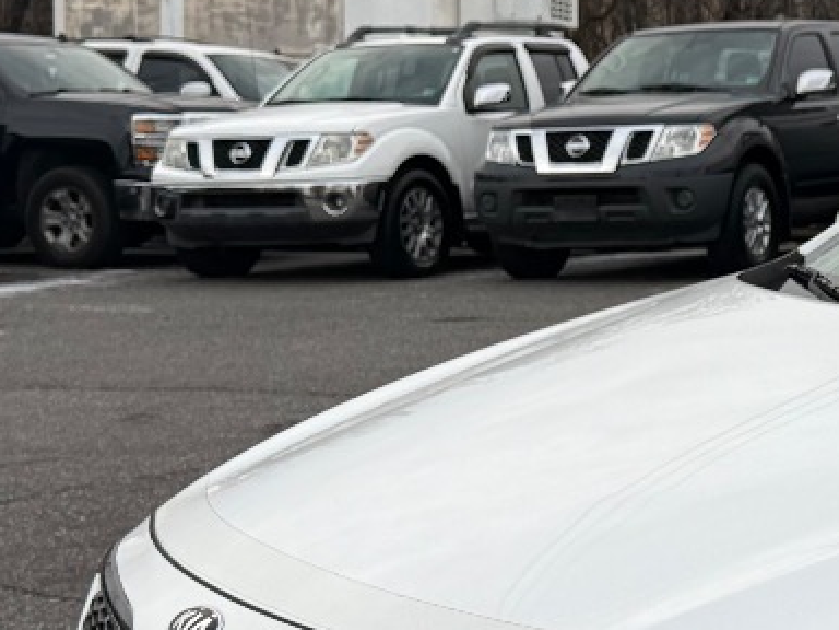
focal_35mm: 90
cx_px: 872
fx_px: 2181
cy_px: 378
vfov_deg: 16.4
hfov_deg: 20.9
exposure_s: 1/649
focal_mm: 6.76
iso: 80
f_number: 1.78
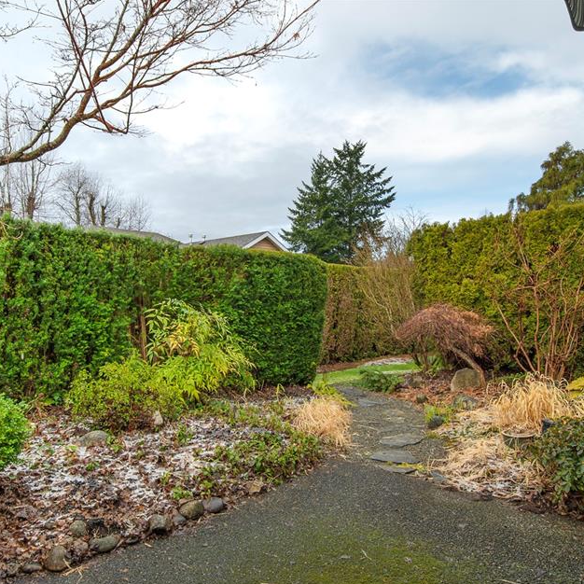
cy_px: 316
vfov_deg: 62.8
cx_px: 278
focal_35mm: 25
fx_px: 477
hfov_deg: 62.9
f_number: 8
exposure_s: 1/320
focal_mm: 12
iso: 320
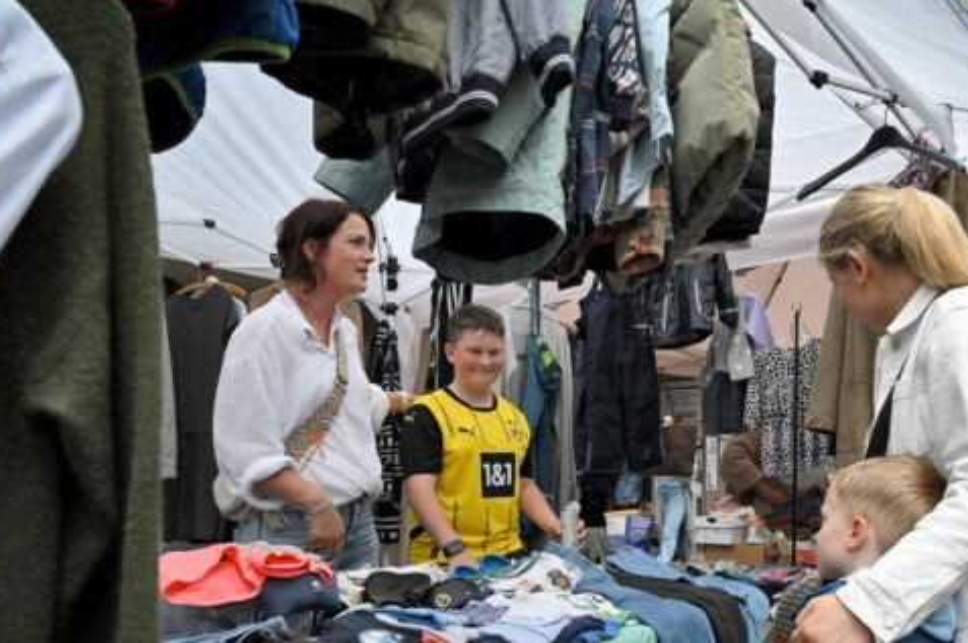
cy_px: 431
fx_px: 940
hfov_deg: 53.4
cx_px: 649
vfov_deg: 37.4
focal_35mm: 35
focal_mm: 24
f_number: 8
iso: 400
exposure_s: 1/400
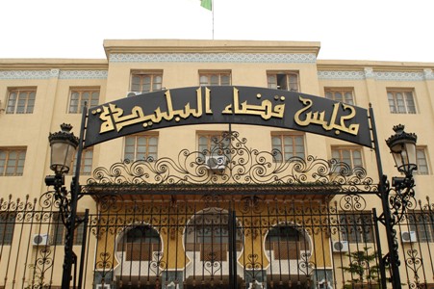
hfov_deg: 53.2
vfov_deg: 36.8
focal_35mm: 36
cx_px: 217
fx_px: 434
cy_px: 144
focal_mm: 24
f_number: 3.5
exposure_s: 1/200
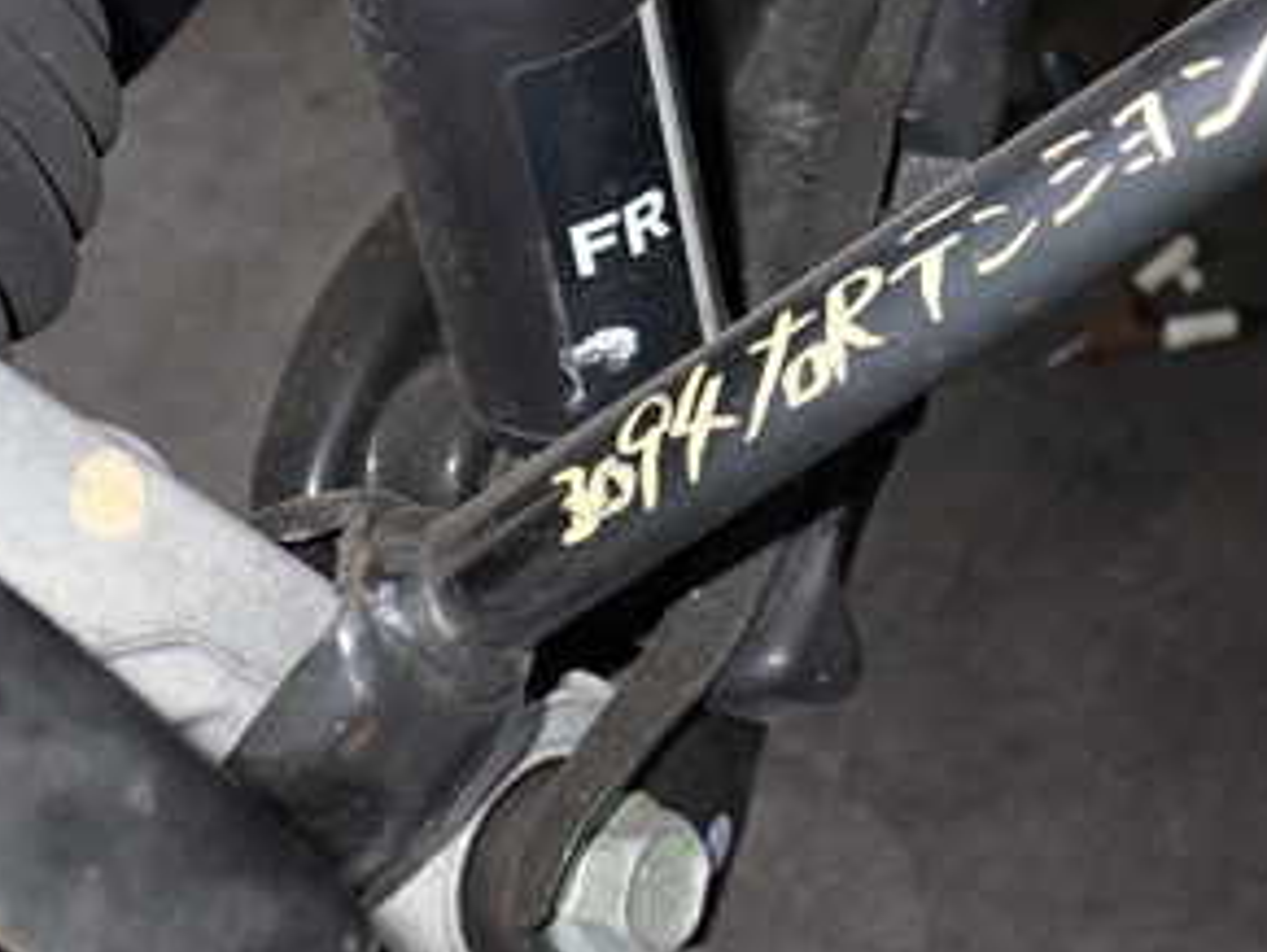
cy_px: 57
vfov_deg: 23.0
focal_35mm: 62
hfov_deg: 29.7
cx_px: 1171
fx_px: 2271
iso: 250
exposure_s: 1/30
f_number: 6.3
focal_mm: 5.4
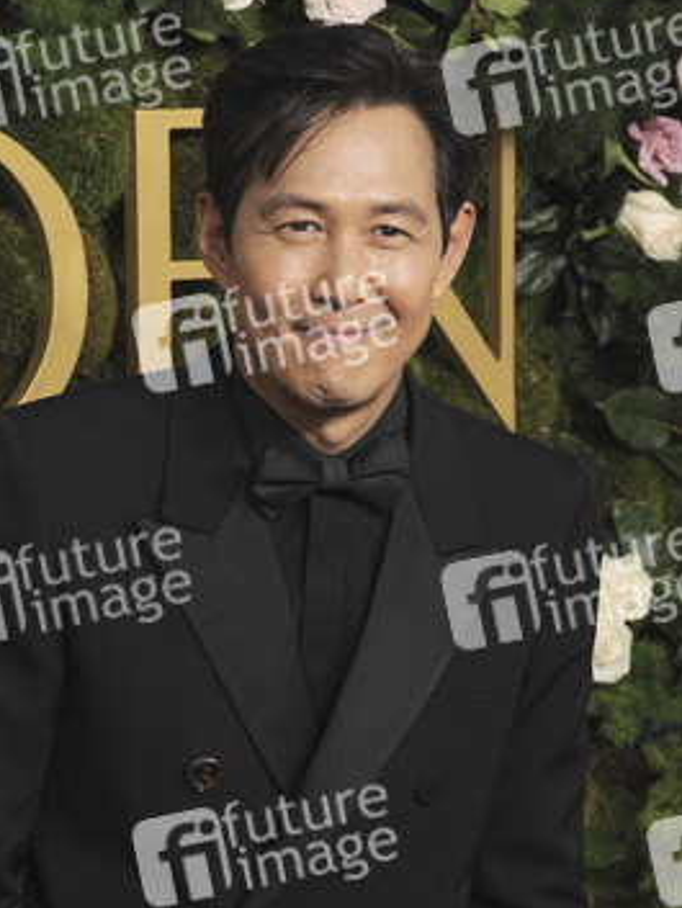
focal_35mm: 218
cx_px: 341
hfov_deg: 6.8
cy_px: 460
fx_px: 5723
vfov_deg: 9.1
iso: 800
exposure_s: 1/250
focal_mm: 200
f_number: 13
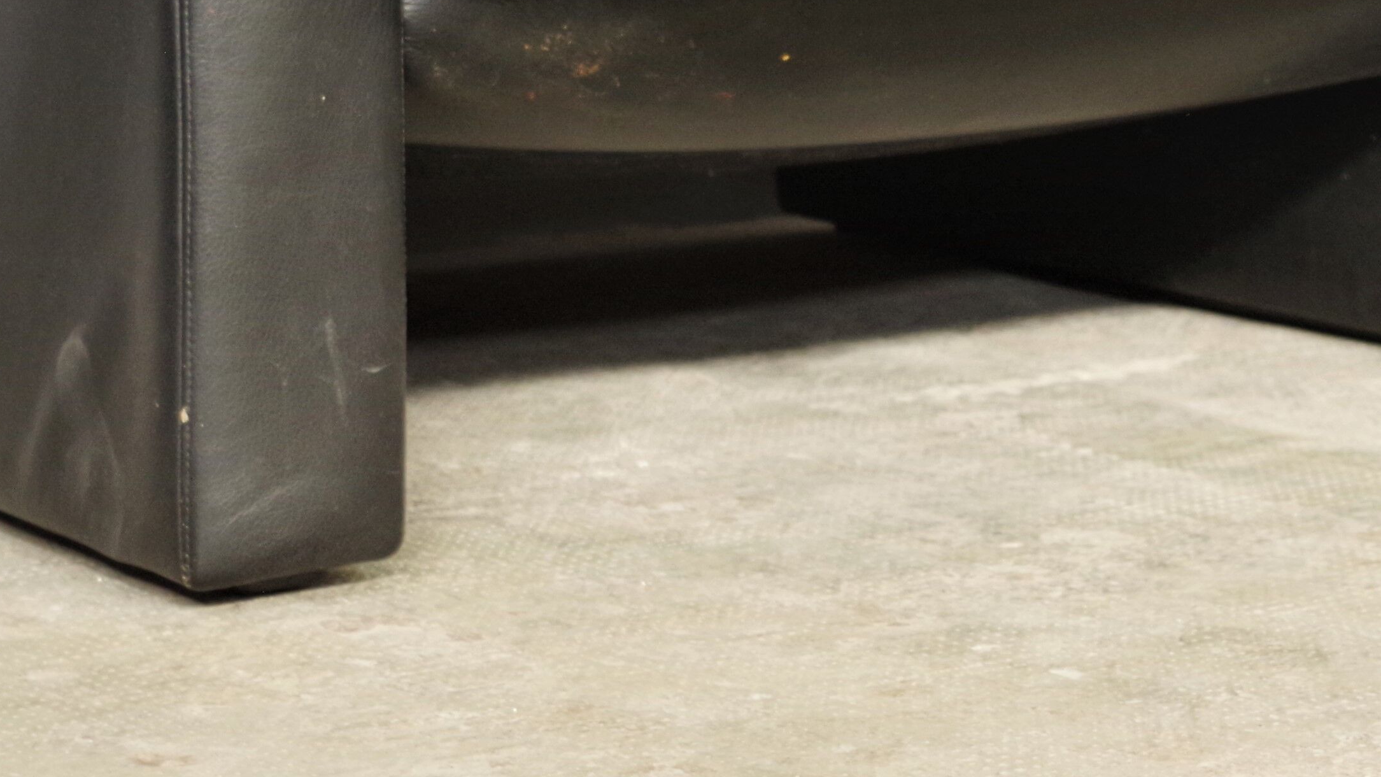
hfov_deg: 18.8
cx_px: 1056
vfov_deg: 10.5
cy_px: -262
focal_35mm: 113
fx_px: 4138
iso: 800
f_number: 4
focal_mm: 26.25
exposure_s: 1/30
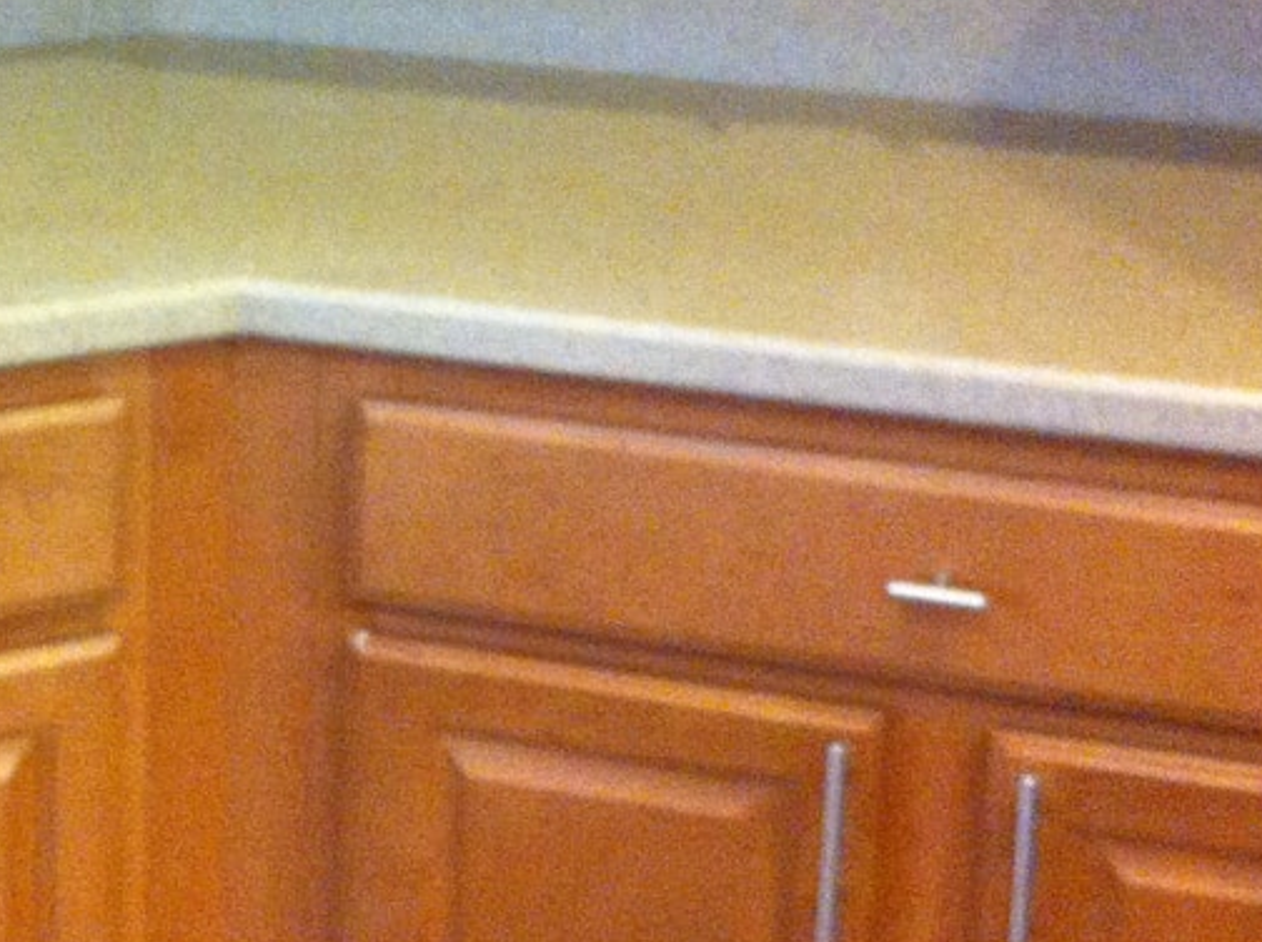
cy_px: -3
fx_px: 3384
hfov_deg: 20.6
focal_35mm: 93
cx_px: 81
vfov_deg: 15.5
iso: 400
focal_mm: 3.85
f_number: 2.8
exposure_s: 1/15
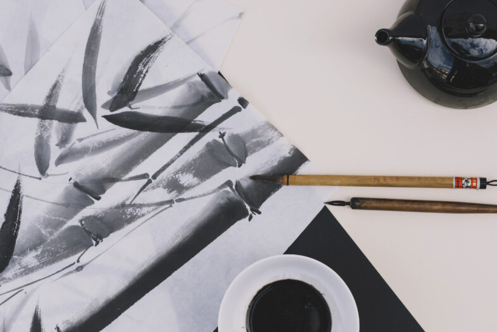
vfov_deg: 20.9
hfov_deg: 30.9
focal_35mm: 65
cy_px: 181
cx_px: 273
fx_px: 898
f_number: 8
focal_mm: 50
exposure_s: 1/320
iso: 320
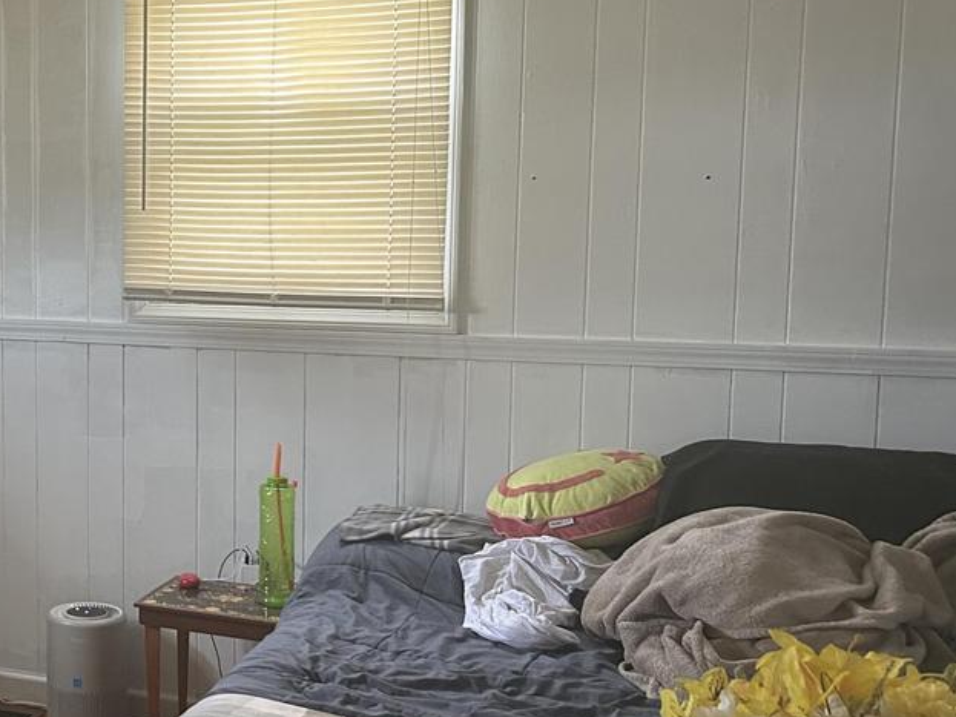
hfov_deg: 31.5
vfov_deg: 25.6
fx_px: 1574
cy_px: 368
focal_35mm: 57
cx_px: 25
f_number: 1.5
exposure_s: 1/60
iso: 200
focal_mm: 5.7
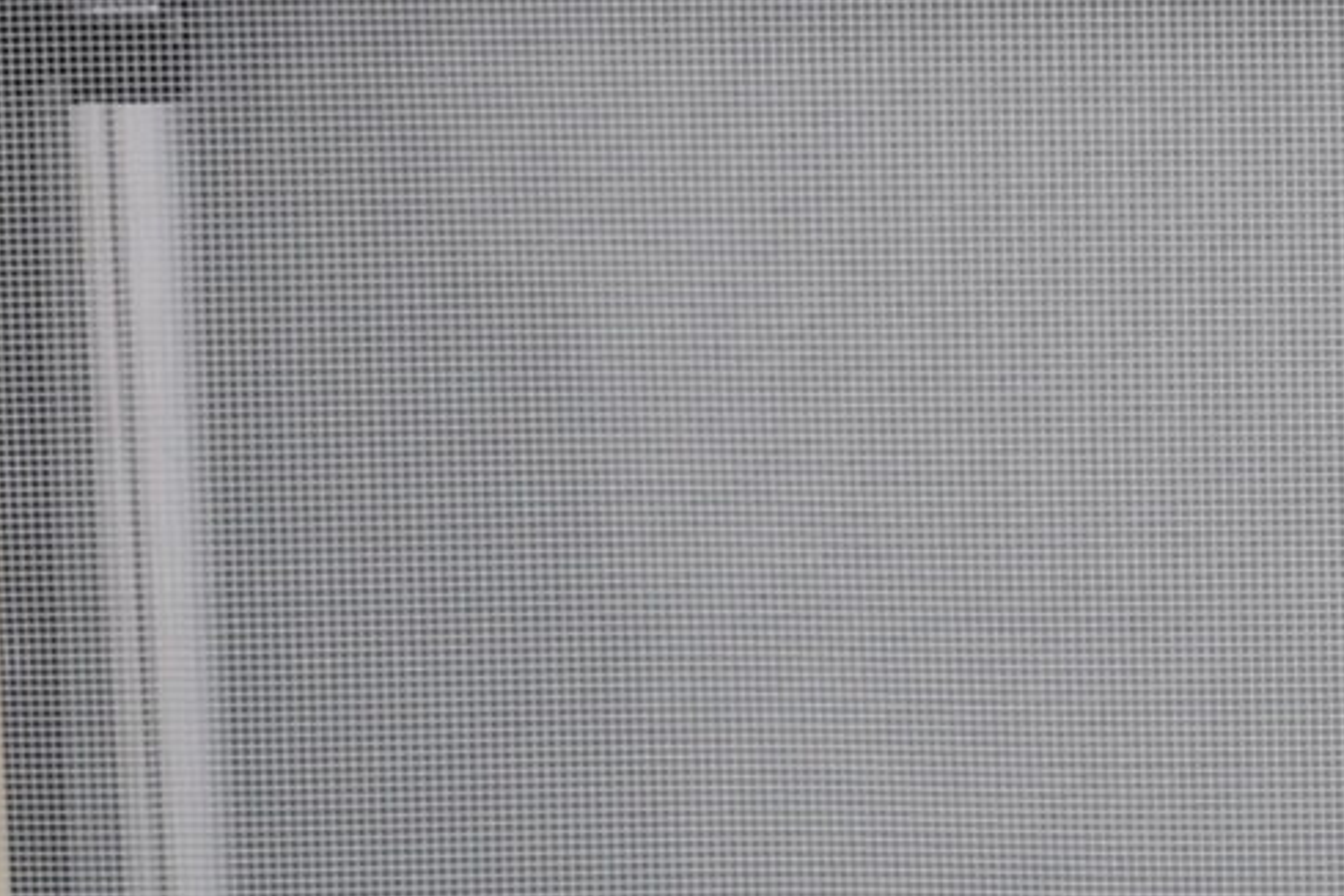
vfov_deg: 6.7
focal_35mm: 204
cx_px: 2405
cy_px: 804
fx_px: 7615
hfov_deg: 9.6
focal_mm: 26
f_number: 5.6
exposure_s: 1/125
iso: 400
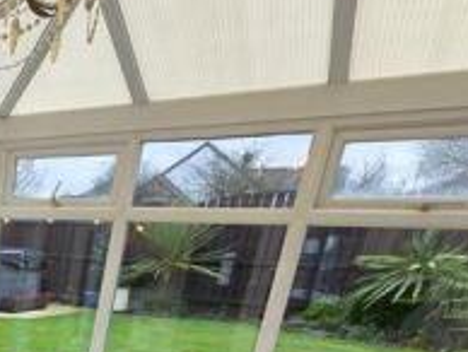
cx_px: -129
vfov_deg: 31.5
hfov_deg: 34.8
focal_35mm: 39
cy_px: 411
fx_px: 528
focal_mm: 2.2
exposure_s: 1/100
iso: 64
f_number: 1.9
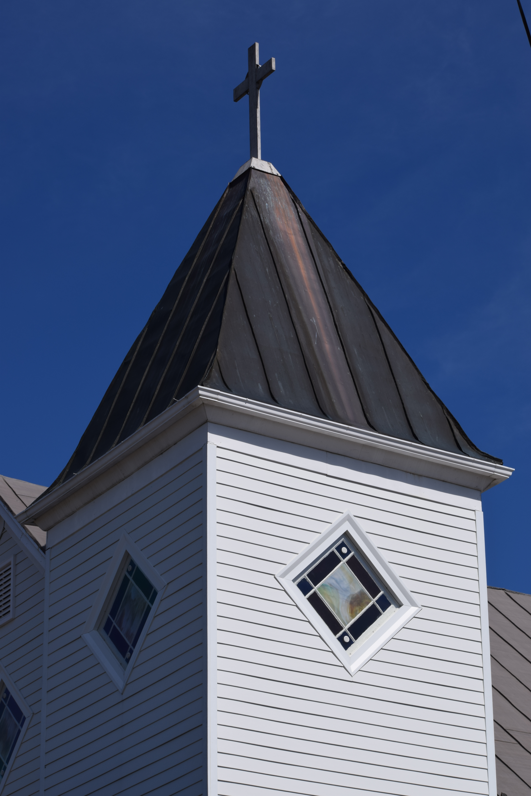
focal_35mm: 105
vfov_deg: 19.5
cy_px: 398
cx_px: 266
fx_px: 2323
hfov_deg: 13.0
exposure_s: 1/200
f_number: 16
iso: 100
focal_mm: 70
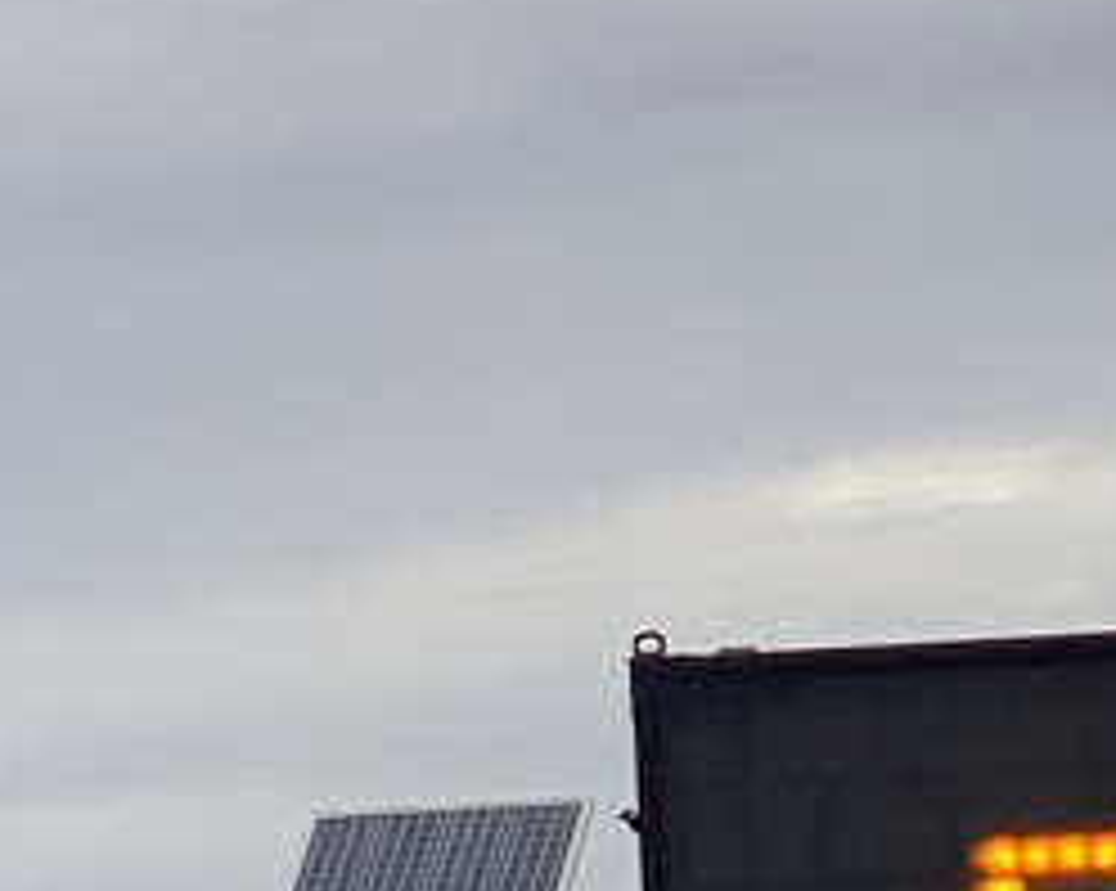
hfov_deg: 5.2
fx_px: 12178
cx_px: -1112
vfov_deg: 4.2
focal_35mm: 369
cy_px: 1494
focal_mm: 6
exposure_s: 1/59
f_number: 2.4
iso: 16
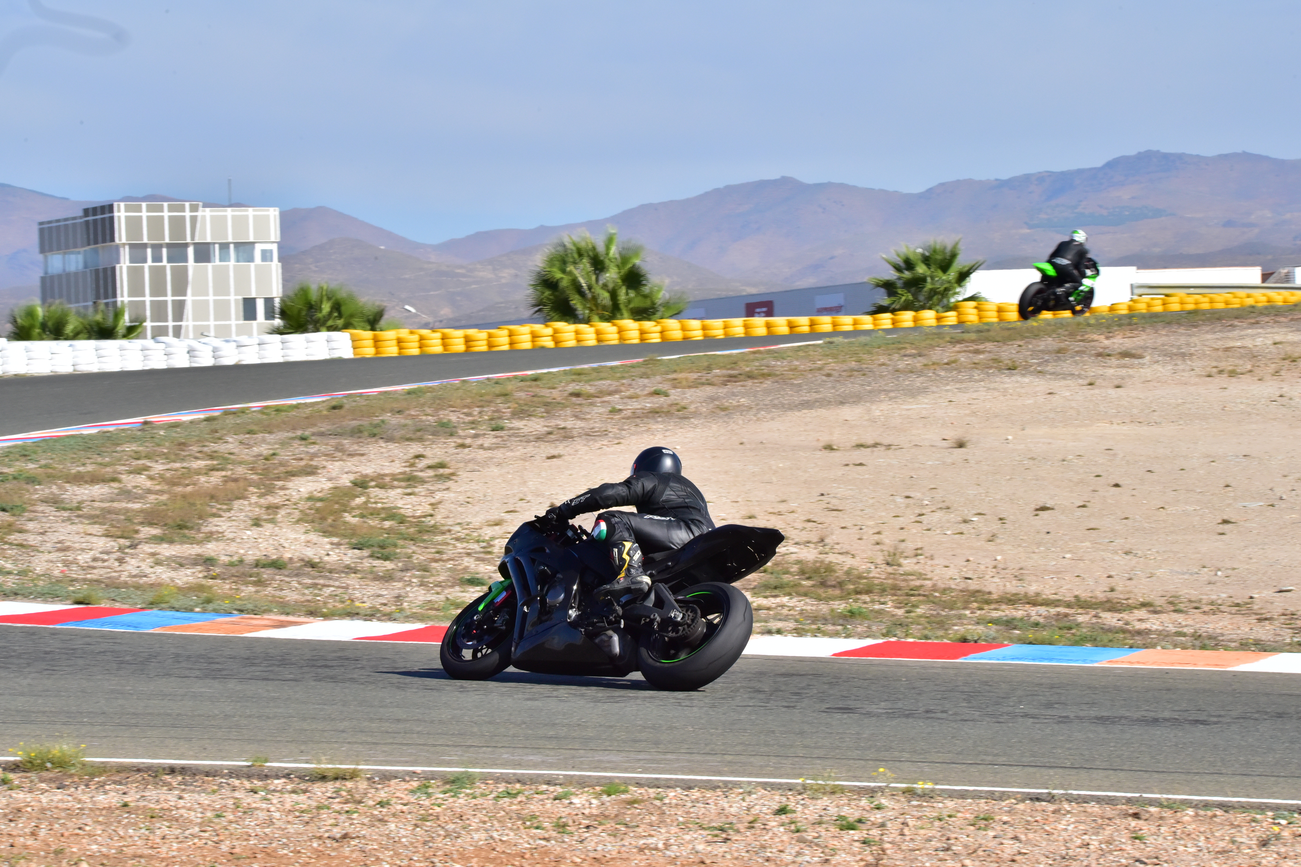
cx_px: 650
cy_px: 434
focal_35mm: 150
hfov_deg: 13.7
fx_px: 5420
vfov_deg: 9.1
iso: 1600
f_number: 22
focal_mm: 150
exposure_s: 1/800
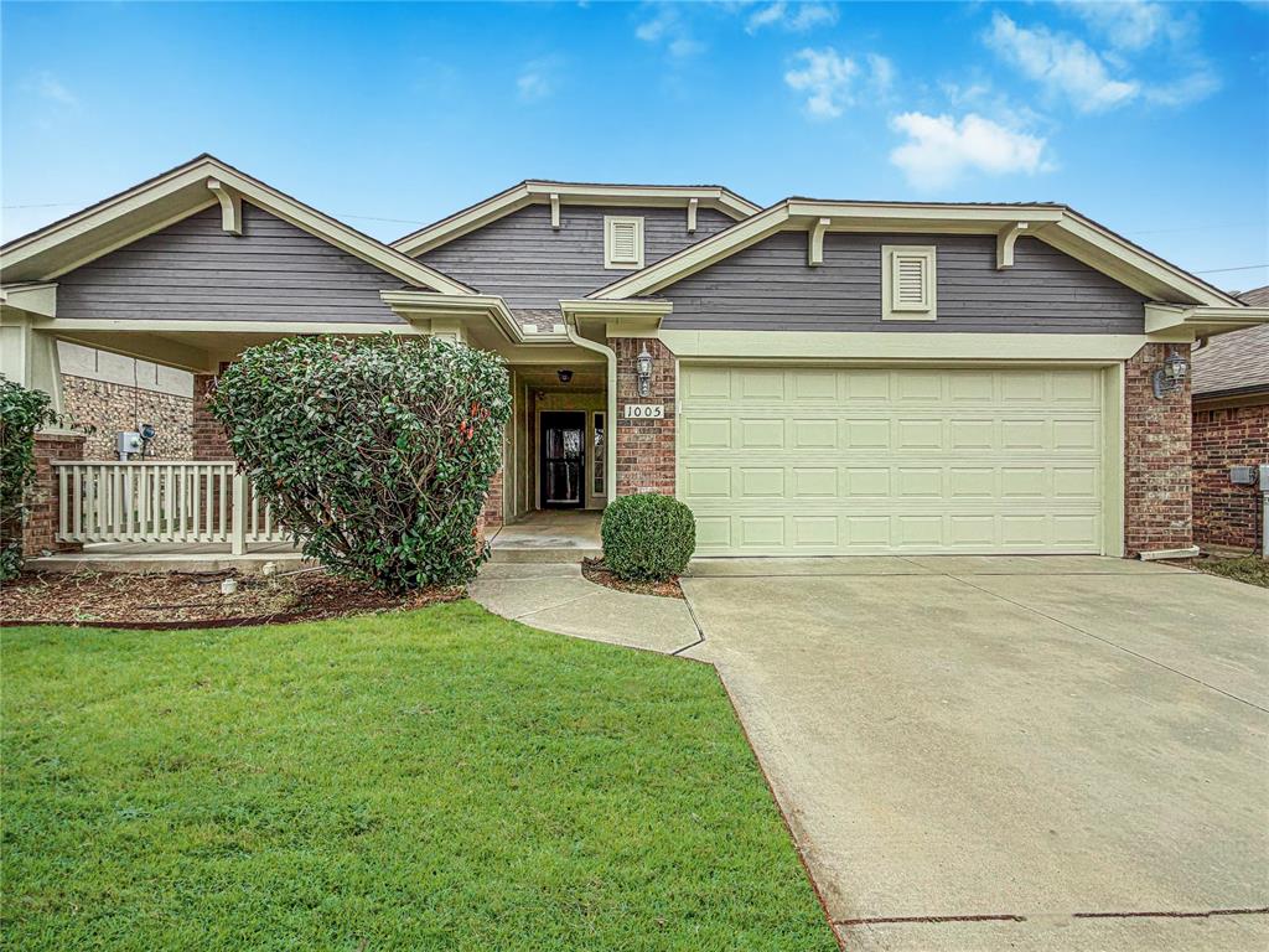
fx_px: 513
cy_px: 476
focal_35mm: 14
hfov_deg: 102.1
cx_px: 634
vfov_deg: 85.7
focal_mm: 2.22
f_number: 2.2
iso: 50
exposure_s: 1/280
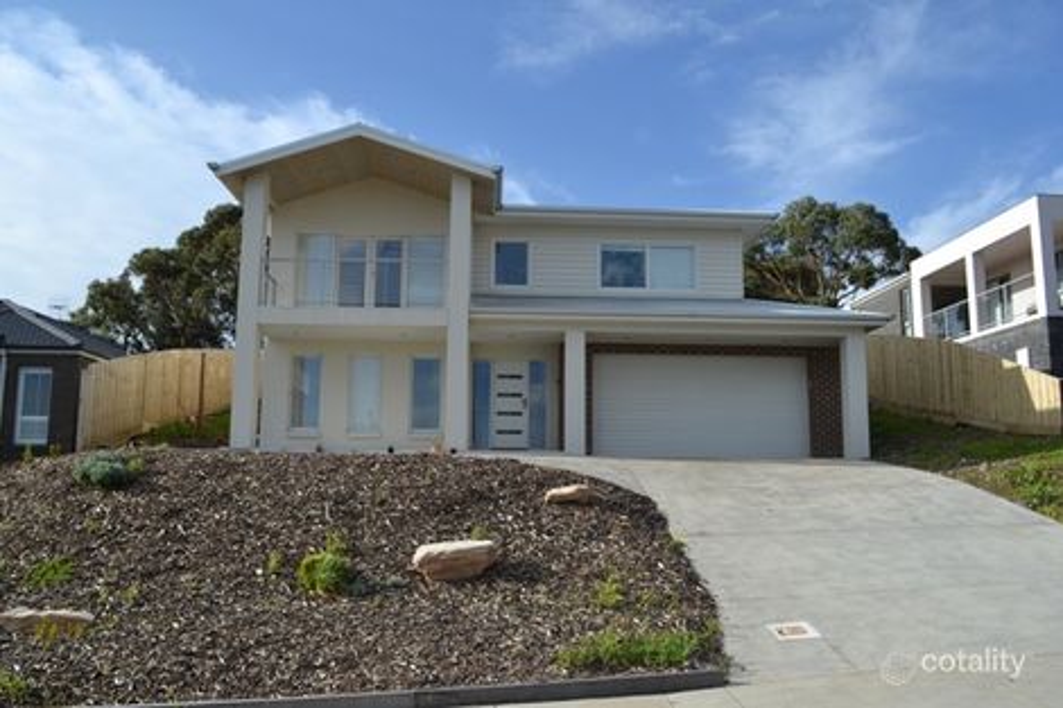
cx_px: 532
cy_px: 354
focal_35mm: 27
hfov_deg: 67.4
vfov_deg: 47.9
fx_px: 797
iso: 100
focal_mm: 18
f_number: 8
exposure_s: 1/250
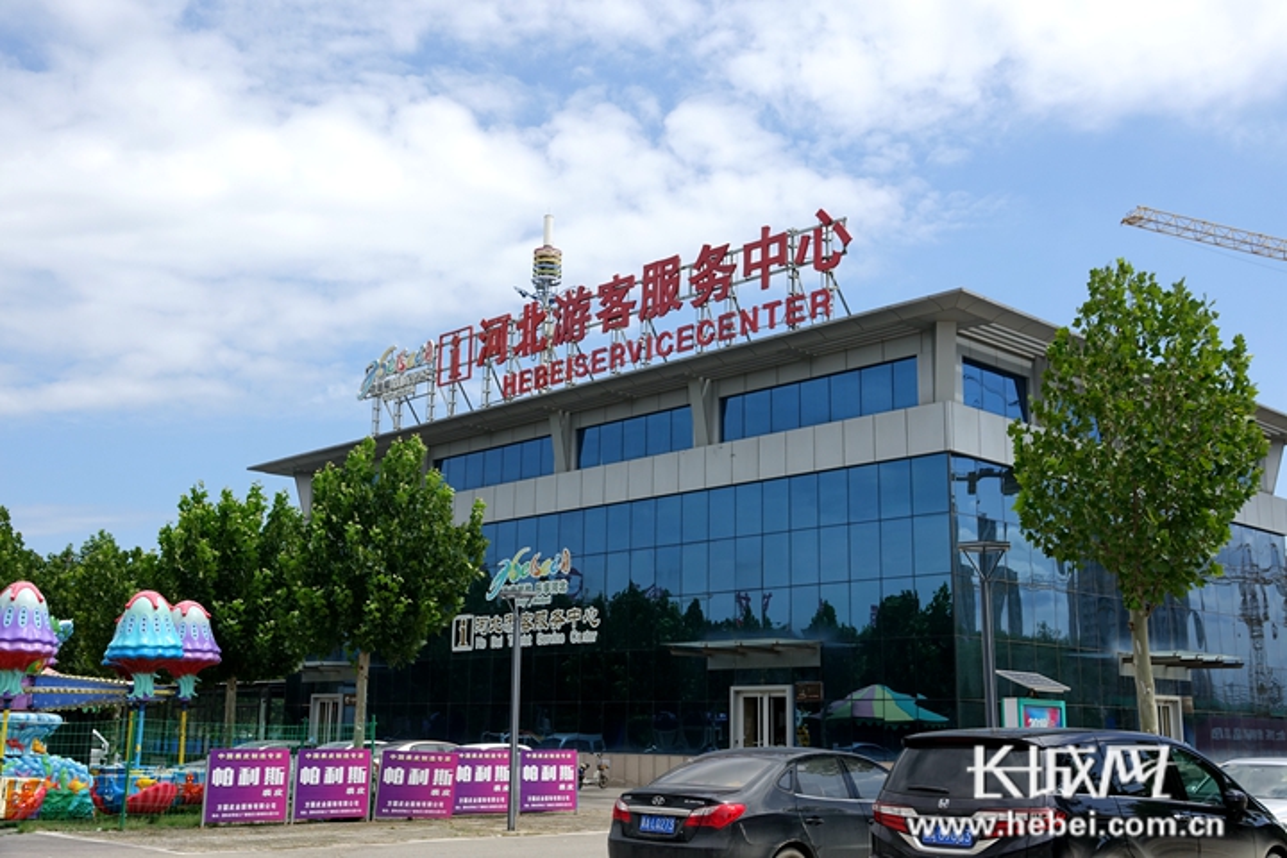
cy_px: 429
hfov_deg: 51.9
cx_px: 644
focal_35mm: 37
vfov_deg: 35.9
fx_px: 1323
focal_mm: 13.7
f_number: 4
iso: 100
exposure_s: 1/800
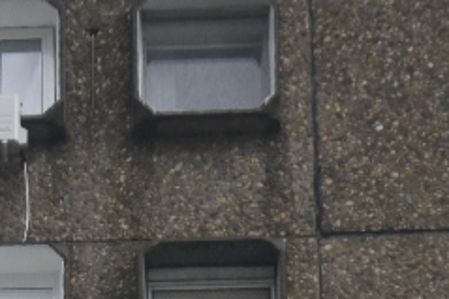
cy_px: 709
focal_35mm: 421
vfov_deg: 3.2
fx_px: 5247
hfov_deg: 4.8
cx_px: -455
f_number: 2.8
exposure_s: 1/6400
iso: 1000
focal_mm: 62
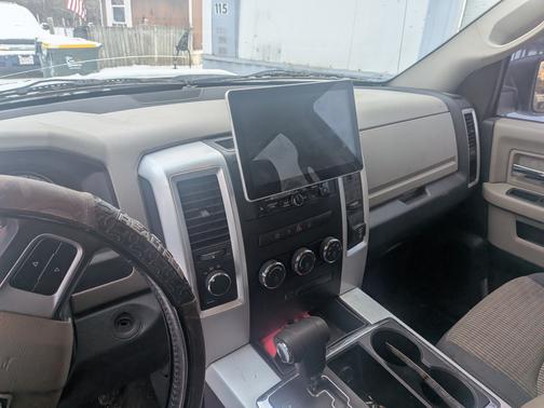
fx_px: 377
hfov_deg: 71.6
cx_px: 272
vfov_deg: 56.8
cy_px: 204
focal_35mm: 24
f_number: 1.7
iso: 73
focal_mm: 4.53
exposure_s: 1/100
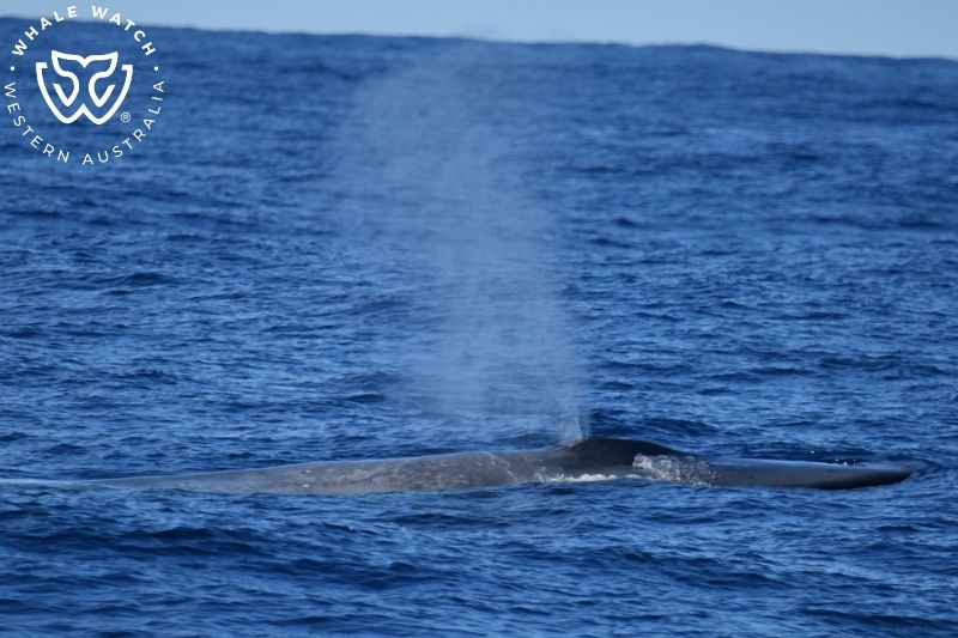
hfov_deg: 3.4
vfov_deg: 2.3
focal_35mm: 600
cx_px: 479
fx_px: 15962
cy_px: 319
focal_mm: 600
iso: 1250
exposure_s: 1/8000
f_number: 6.3
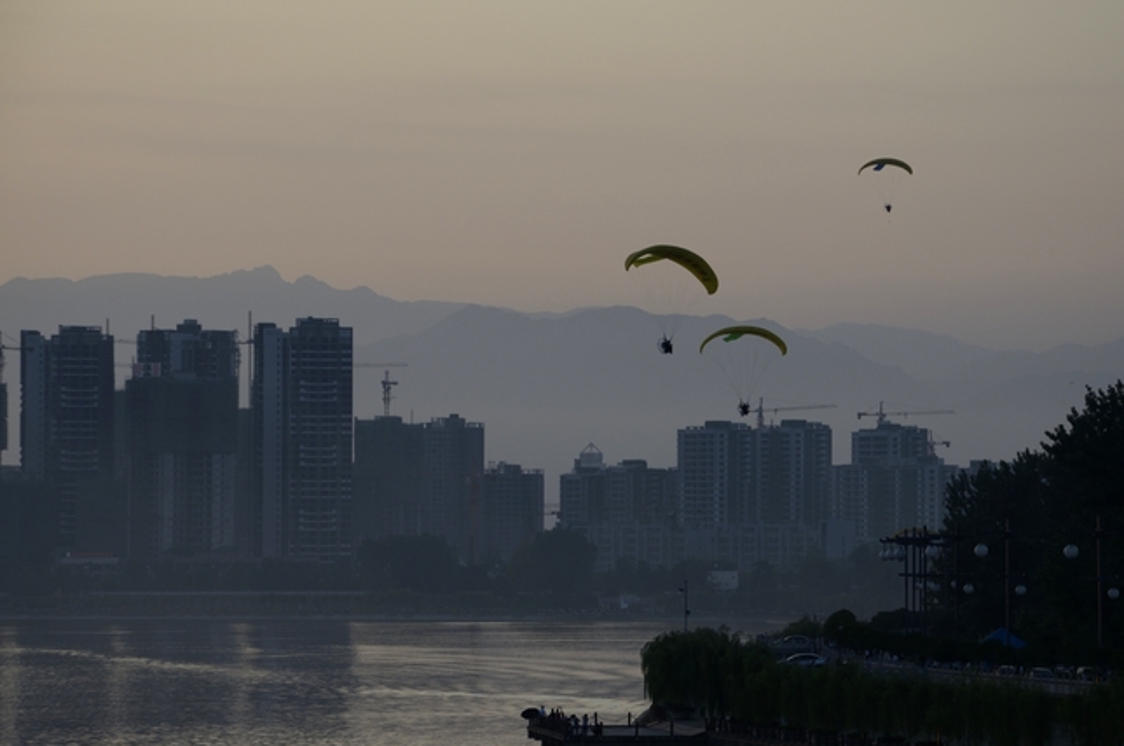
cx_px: 674
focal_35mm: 196
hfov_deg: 10.5
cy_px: 390
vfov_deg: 7.0
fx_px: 6097
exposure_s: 1/200
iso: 125
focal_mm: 105
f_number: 8
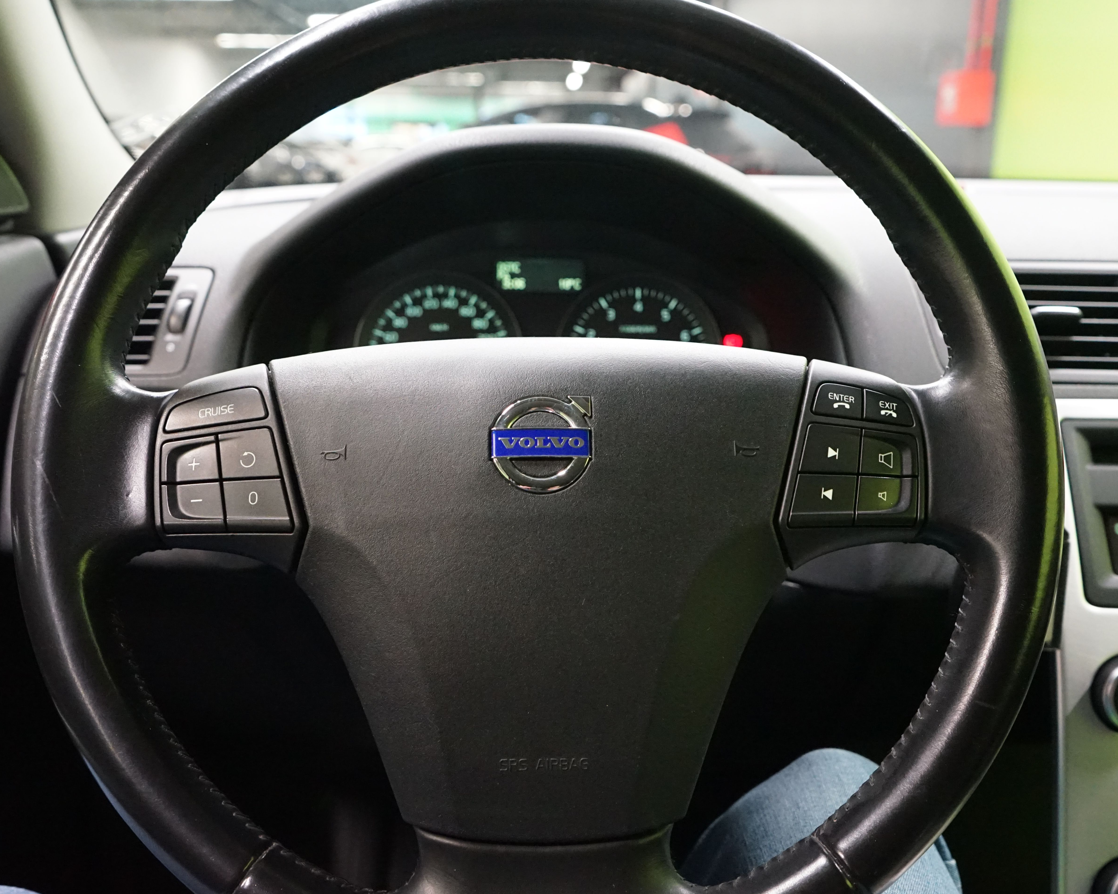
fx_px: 1092
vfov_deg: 44.5
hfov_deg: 54.2
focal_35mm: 33
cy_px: 460
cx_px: 547
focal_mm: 28
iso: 6400
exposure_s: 1/60
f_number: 5.6
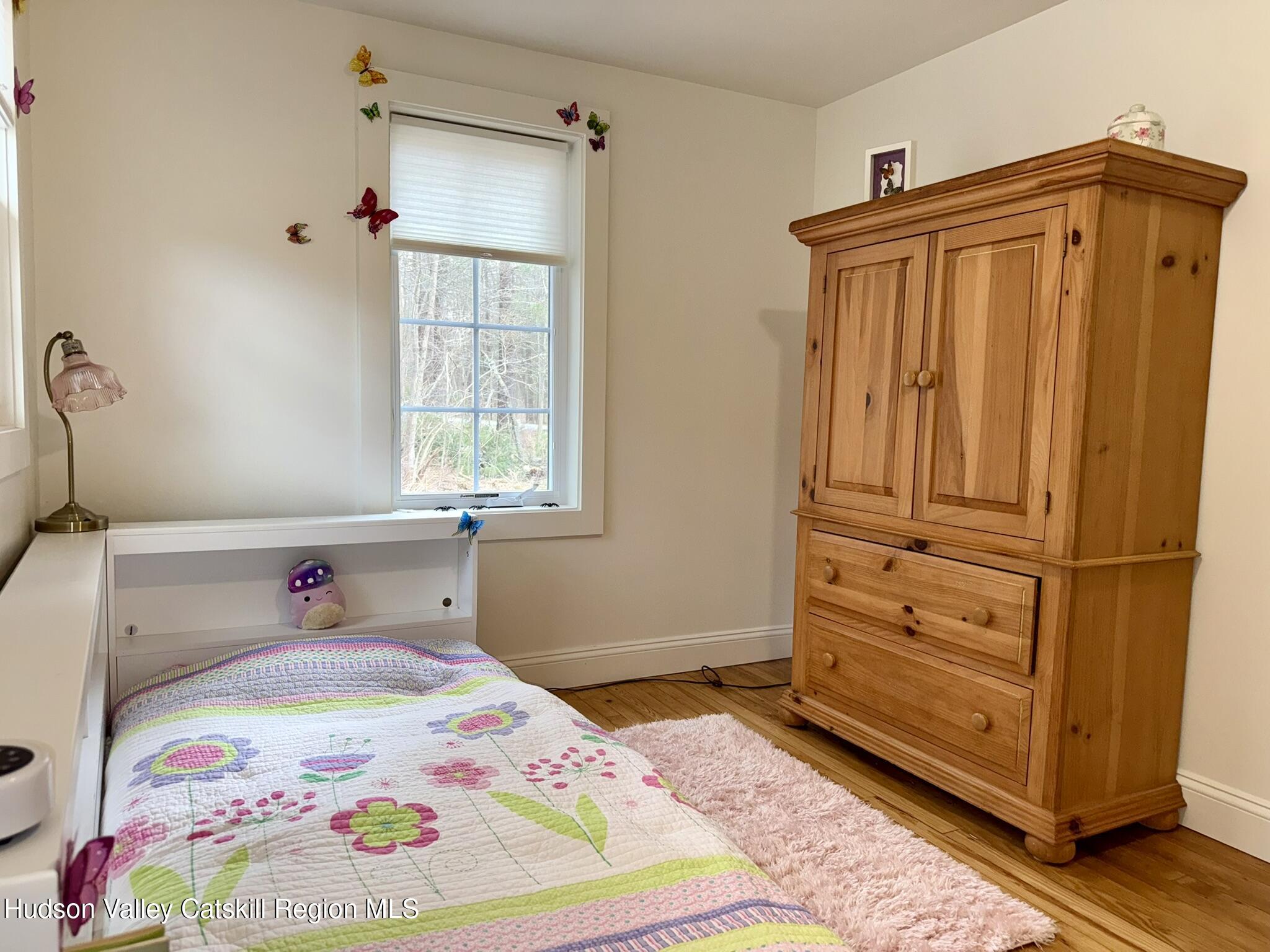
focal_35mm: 24
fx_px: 881
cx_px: 635
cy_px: 476
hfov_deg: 71.6
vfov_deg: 56.8
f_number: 1.78
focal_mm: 6.76
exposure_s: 1/120
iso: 125
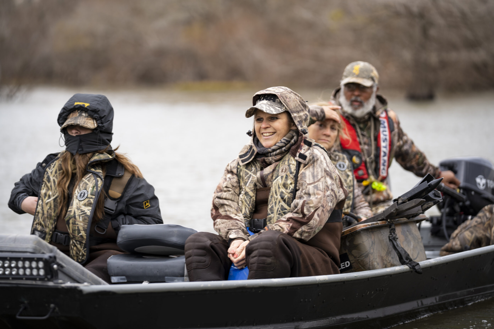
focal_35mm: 144
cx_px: 247
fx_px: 1976
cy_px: 164
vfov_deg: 9.5
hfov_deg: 14.3
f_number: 2.8
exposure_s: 1/160
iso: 100
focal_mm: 144
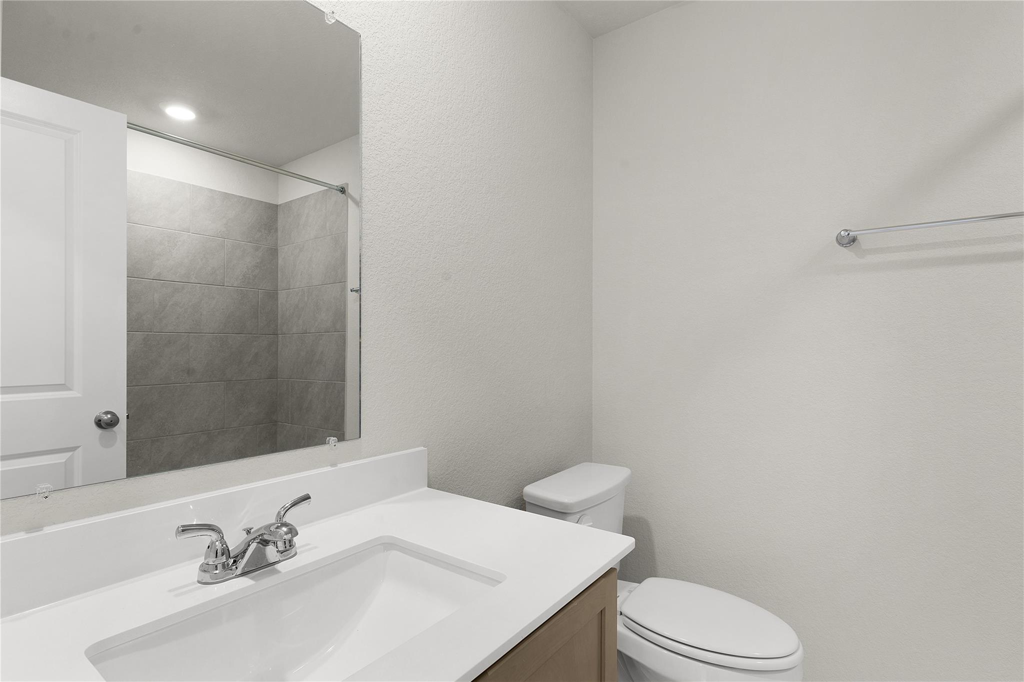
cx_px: 512
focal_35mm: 17
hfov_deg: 93.3
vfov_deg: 70.4
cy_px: 341
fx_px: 483
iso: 100
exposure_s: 1/1.67
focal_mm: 17
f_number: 9
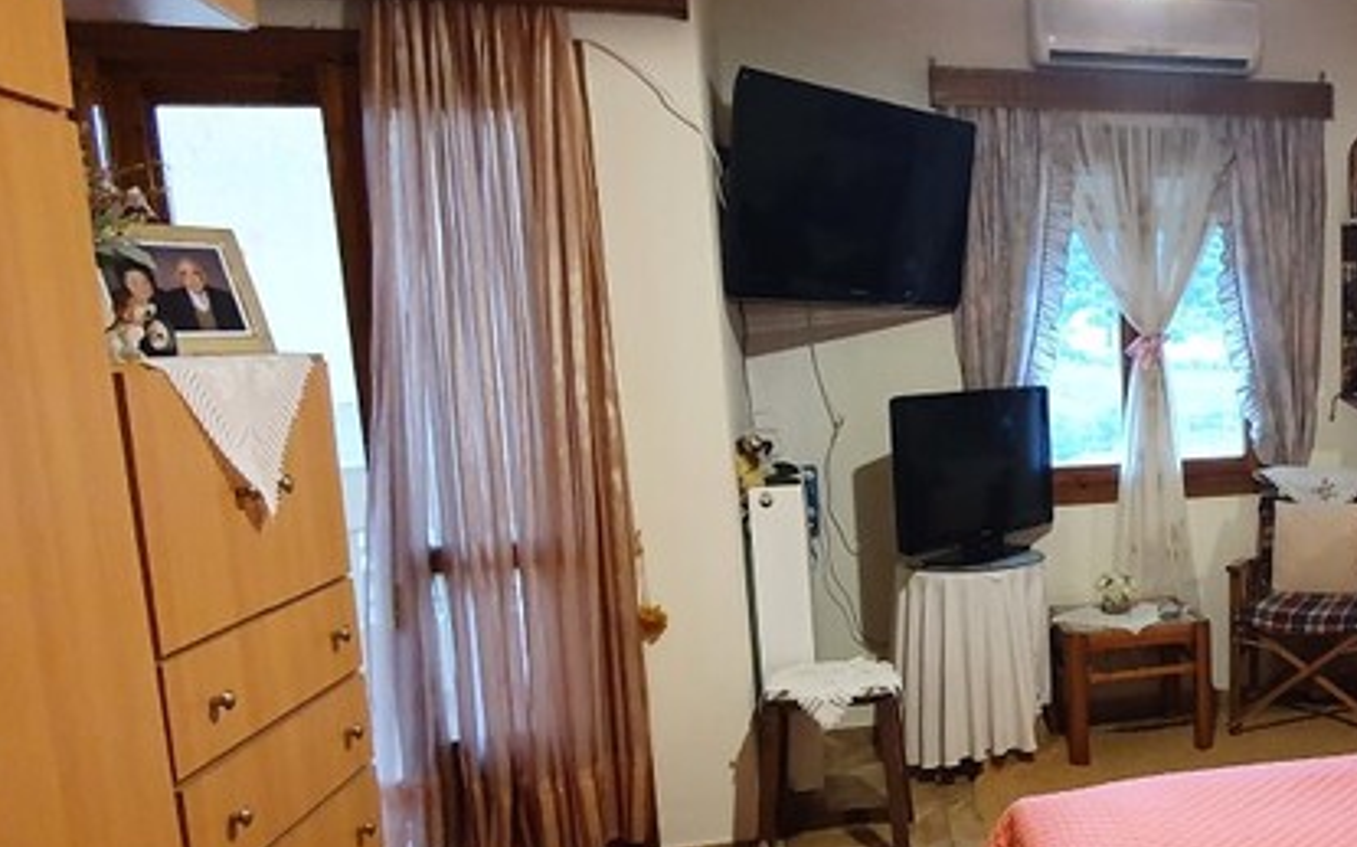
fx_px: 1257
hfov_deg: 48.1
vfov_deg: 37.0
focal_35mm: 34
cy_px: 527
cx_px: 1321
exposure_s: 1/33
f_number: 2.2
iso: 400
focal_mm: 1.8
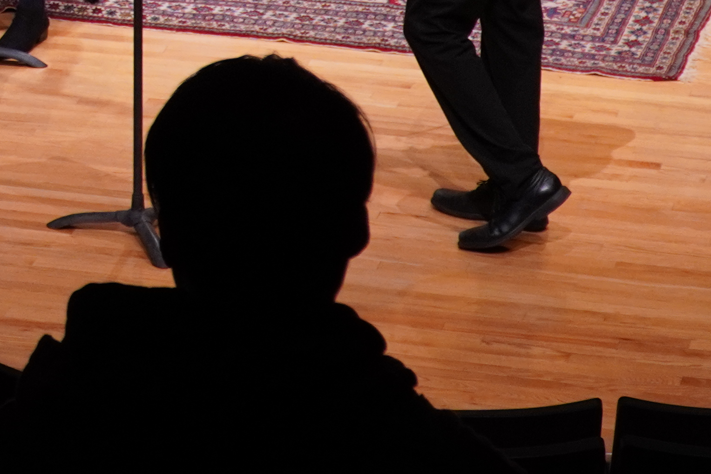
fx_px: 3376
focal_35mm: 171
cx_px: -401
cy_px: -321
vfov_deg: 7.8
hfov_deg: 11.5
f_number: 4
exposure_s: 1/125
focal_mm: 29
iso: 640
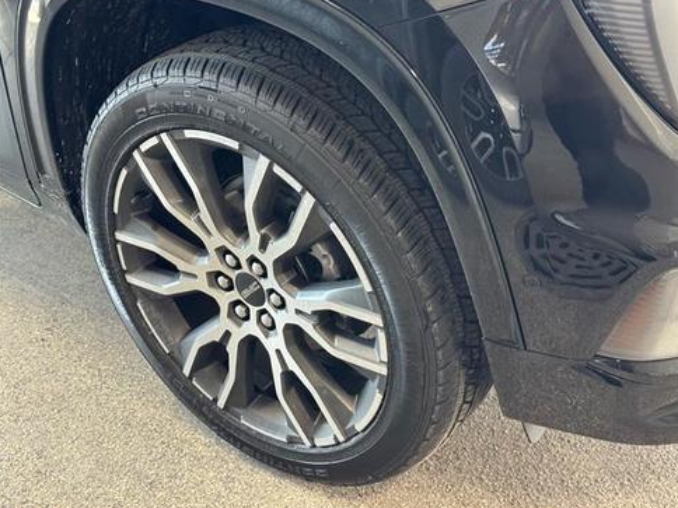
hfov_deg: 38.2
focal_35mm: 50
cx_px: 347
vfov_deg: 29.1
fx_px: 979
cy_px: 255
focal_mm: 6.76
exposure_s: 1/60
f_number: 1.78
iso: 250
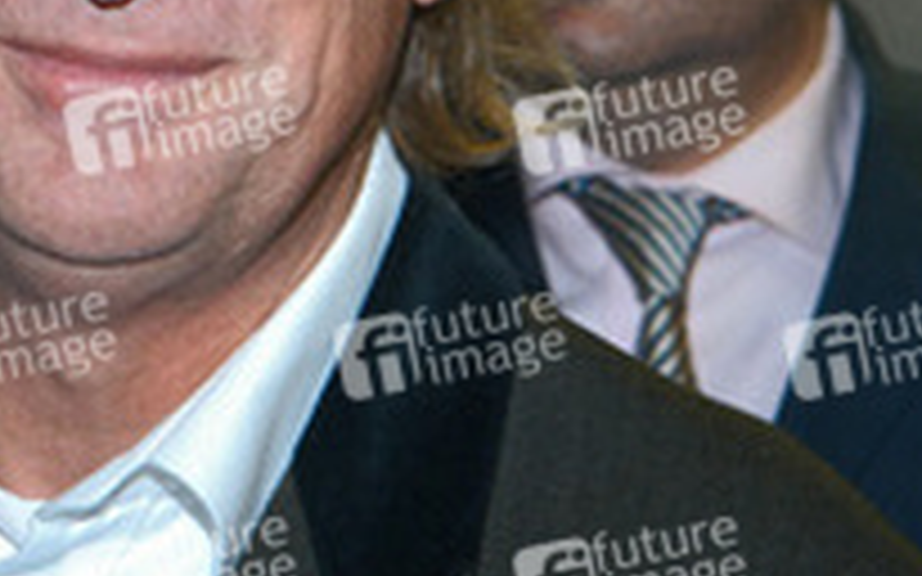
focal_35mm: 208
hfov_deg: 10.0
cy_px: 9
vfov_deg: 6.3
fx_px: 5225
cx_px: 61
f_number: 5.6
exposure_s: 1/30
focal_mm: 62
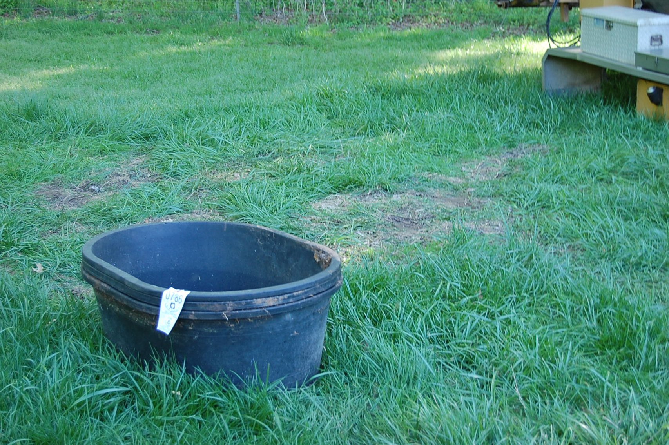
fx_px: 1058
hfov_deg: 35.1
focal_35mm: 57
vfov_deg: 23.7
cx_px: 334
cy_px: 222
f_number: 5
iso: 400
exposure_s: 1/80
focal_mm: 38
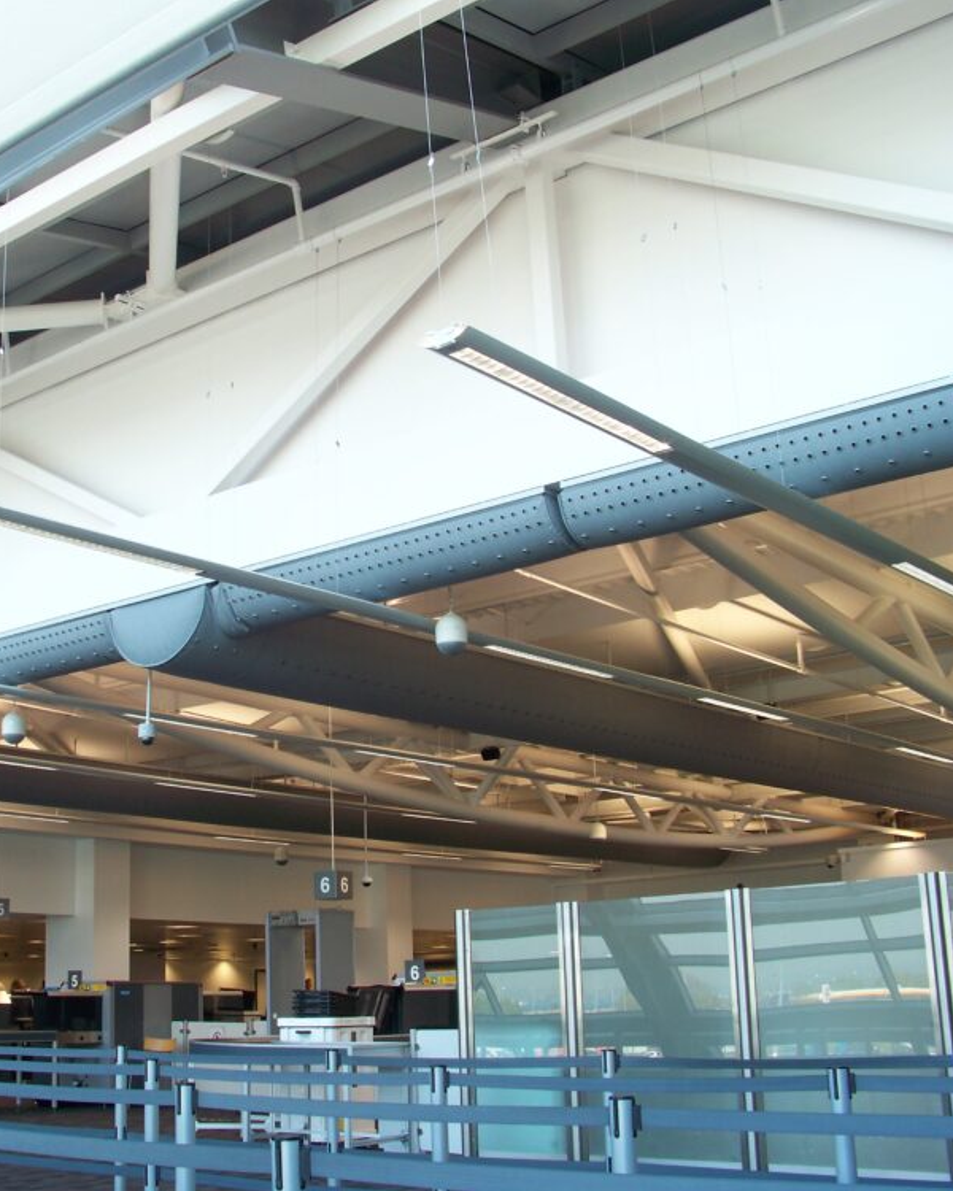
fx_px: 1551
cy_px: 583
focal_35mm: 44
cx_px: 272
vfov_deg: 42.0
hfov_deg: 33.6
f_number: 5.6
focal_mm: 5.85
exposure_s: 1/13
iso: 64
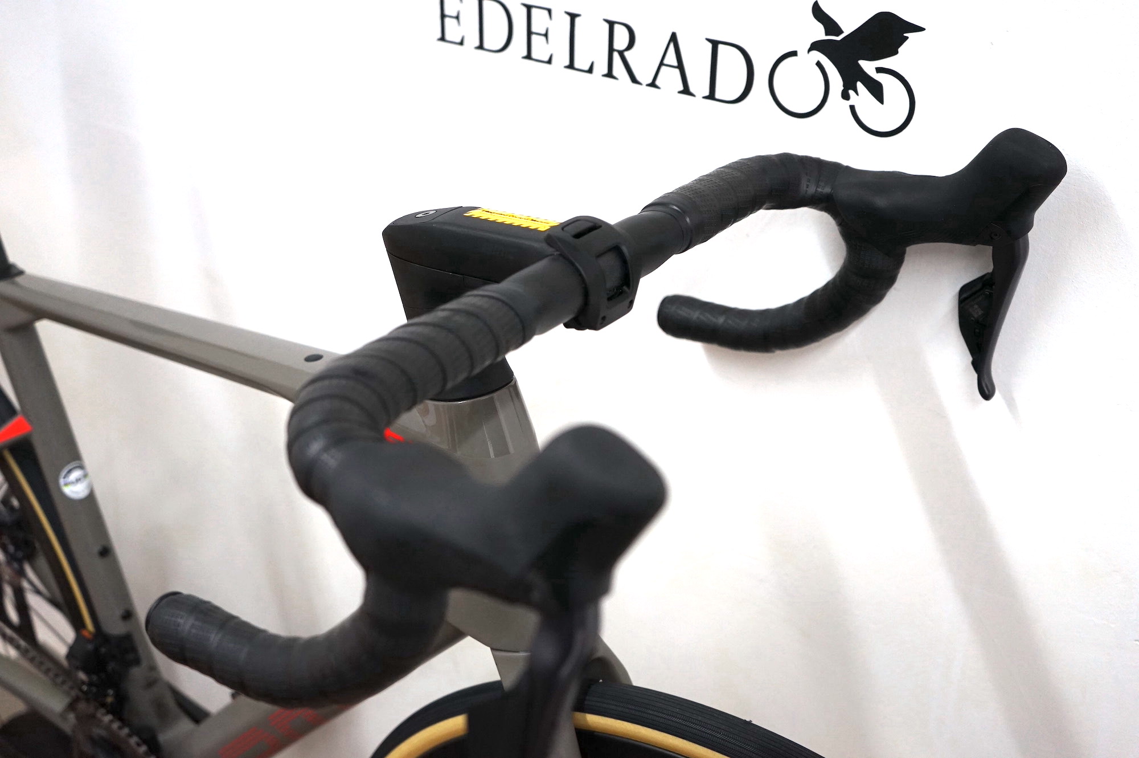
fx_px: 1233
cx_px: 570
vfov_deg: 34.2
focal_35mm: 39
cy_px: 379
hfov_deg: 49.6
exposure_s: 1/160
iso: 1250
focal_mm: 39
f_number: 4.5
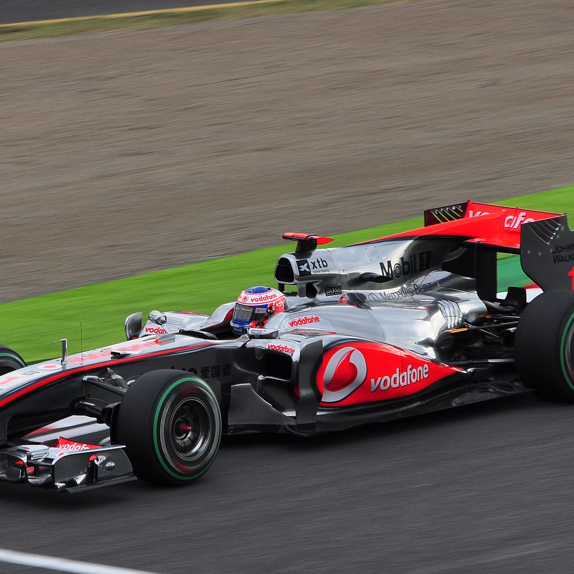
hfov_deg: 4.7
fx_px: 7010
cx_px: 236
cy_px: 287
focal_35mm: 374
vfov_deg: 4.7
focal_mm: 195
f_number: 11
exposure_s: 1/200
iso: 200
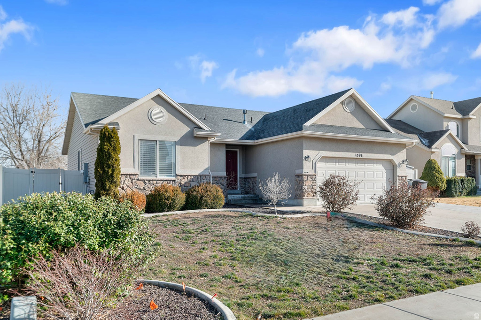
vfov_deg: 43.6
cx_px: 240
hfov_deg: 61.9
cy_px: 160
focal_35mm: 30
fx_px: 401
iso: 320
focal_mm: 30
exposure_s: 1/640
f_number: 8
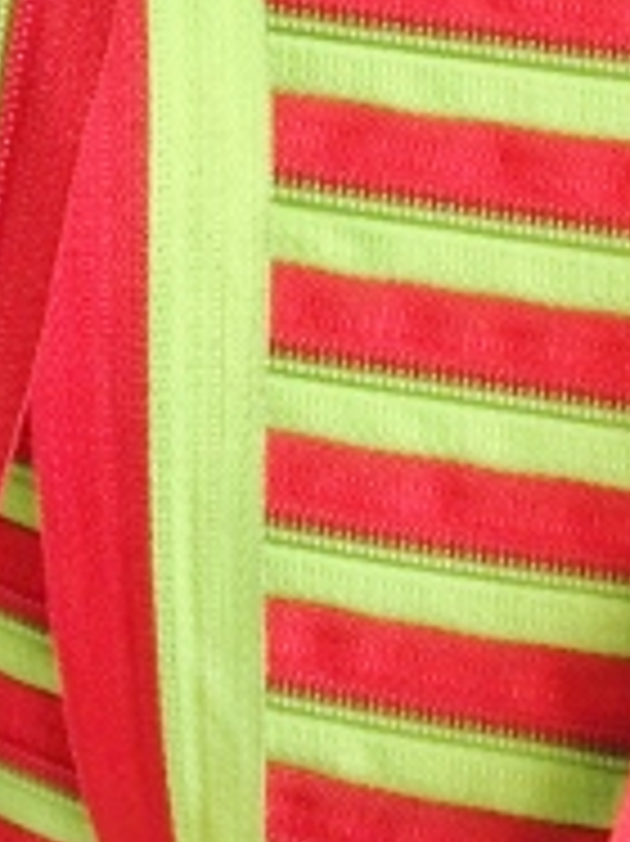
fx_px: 2745
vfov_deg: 17.4
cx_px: 760
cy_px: 383
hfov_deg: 12.8
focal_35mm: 113
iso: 64
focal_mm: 4.12
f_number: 2.4
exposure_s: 1/20
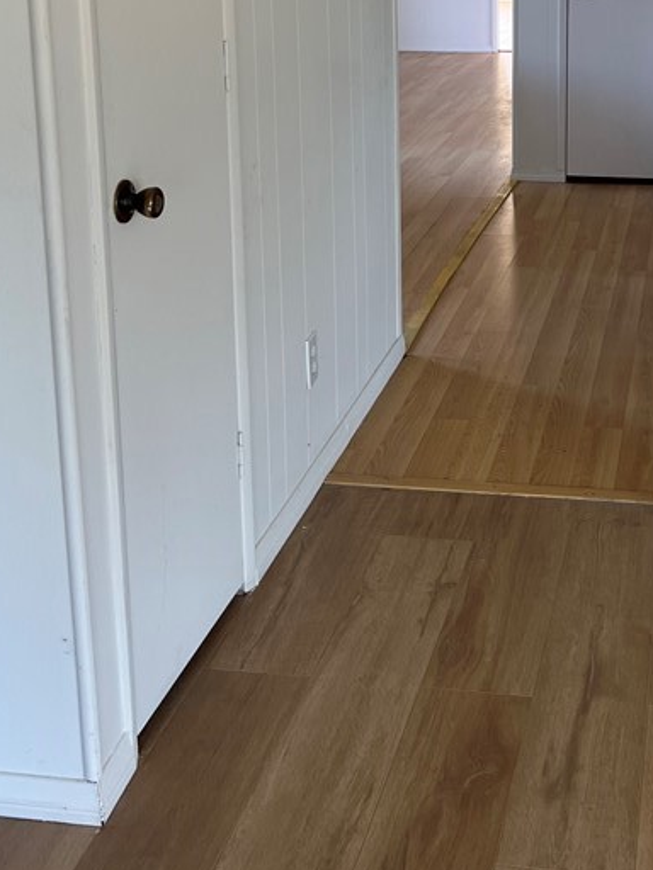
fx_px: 1308
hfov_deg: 27.5
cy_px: 131
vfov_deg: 35.2
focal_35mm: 52
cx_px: 525
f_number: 1.5
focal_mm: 5.7
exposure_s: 1/121
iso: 80
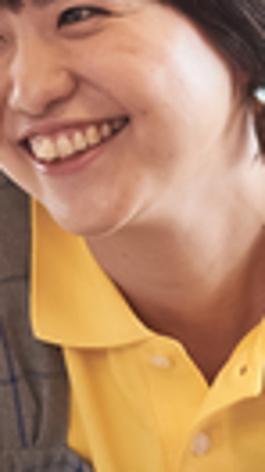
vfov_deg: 4.0
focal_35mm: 534
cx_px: 50
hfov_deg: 2.3
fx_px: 6688
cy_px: 506
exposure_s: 1/320
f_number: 4
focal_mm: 105
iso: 1000
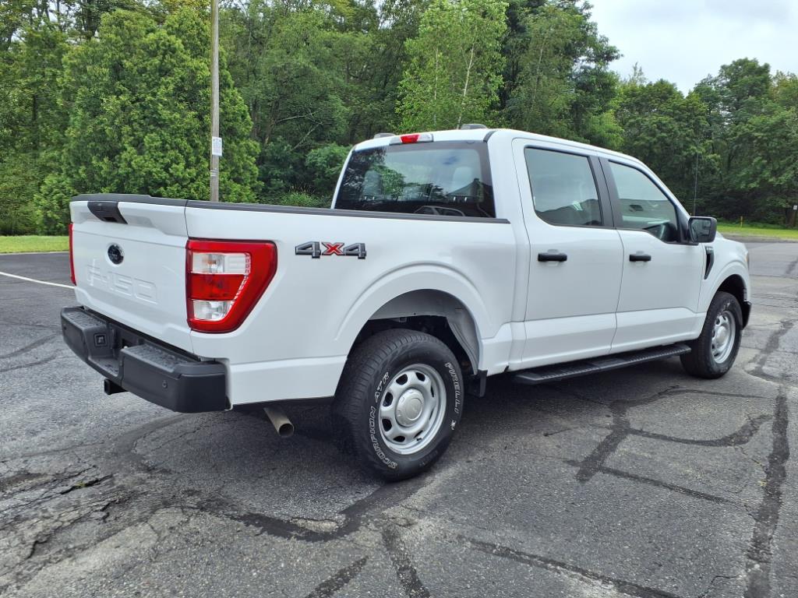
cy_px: 299
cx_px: 399
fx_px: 622
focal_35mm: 27
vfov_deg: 51.4
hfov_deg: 65.3
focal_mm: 3.58
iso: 40
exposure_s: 1/1667
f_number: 1.9
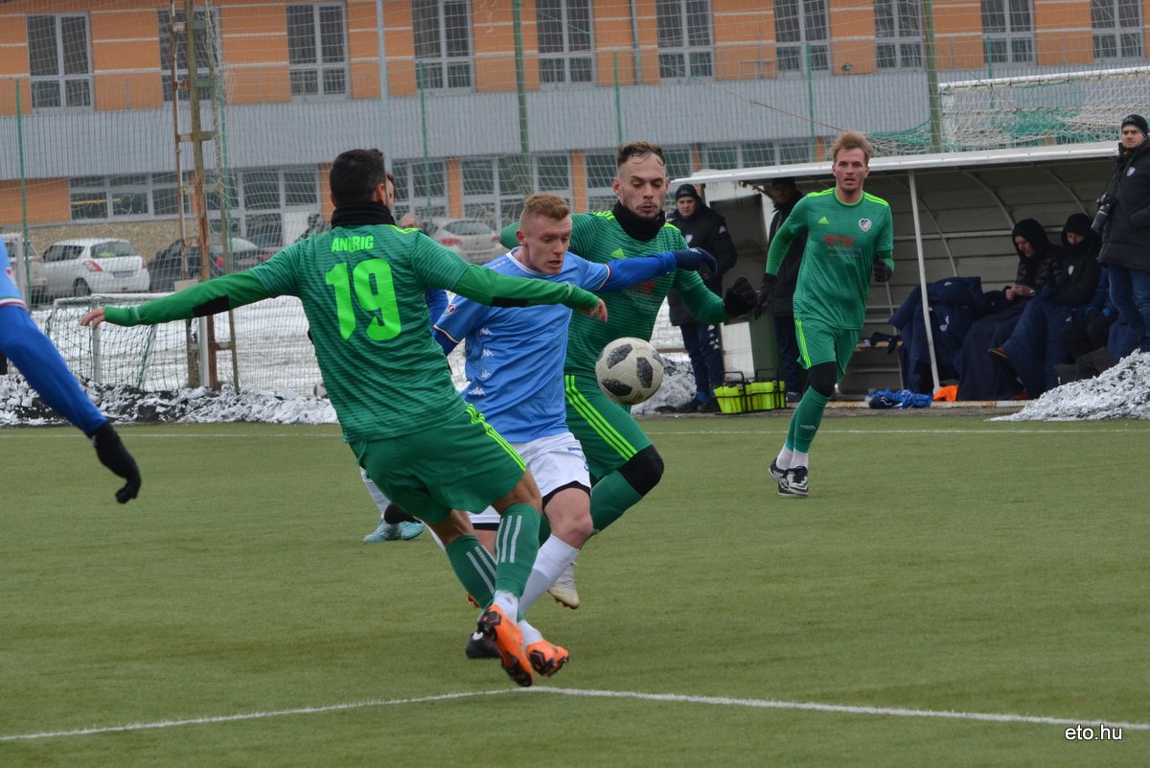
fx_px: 4889
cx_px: 575
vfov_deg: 9.0
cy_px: 384
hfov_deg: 13.4
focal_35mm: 153
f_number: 8
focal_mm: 102
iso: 500
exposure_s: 1/1000
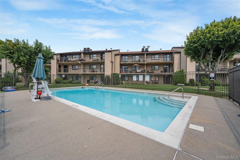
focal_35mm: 14
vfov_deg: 81.2
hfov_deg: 104.3
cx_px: 120
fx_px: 93
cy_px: 80
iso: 800
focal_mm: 14
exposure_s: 1/1600
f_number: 13
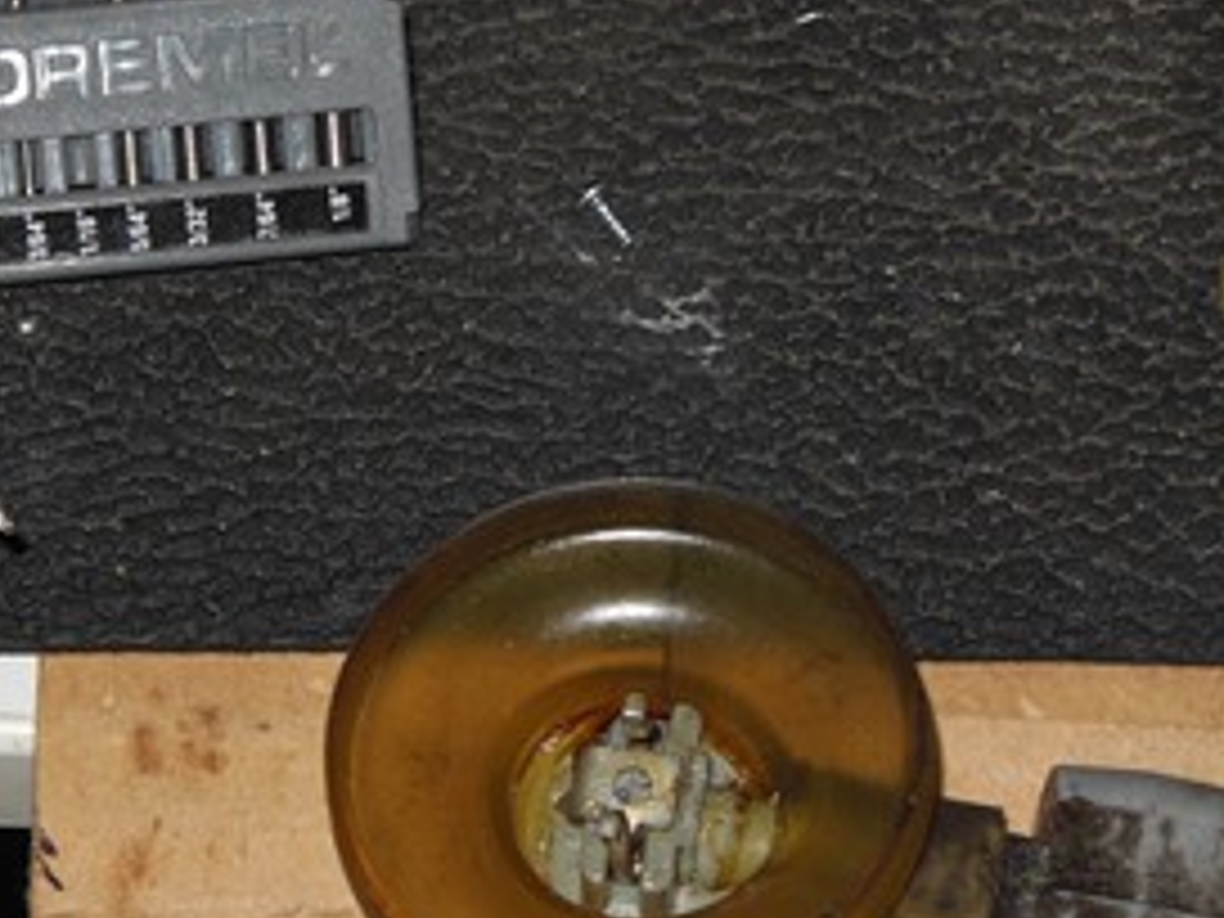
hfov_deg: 15.8
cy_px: 432
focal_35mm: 125
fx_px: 4420
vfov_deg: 11.9
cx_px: 518
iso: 125
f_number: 4.4
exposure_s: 1/60
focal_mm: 13.6
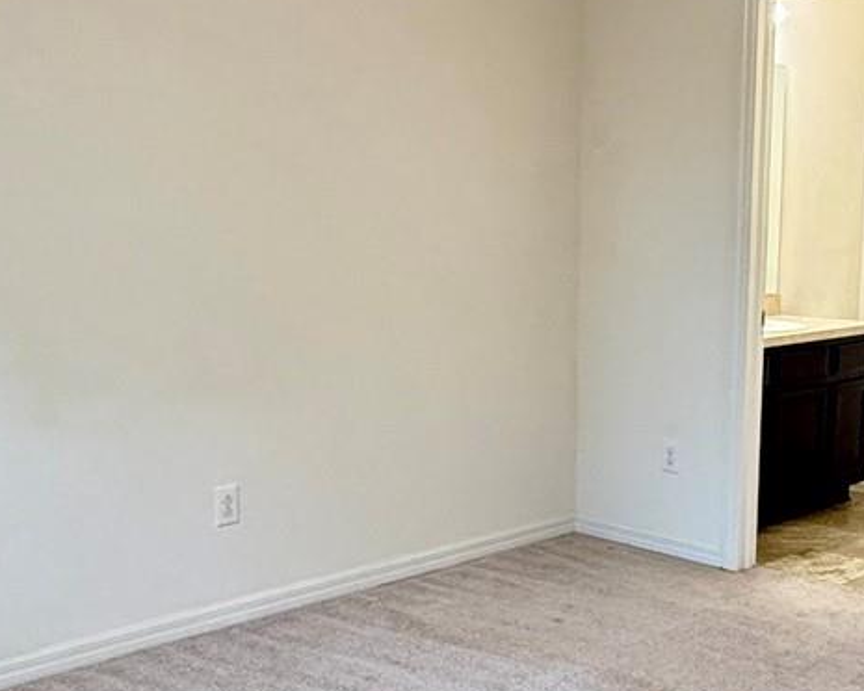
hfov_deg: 39.4
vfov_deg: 32.0
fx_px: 1202
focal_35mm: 47
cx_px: 515
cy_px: 405
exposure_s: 1/120
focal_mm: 2.22
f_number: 2.2
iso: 320
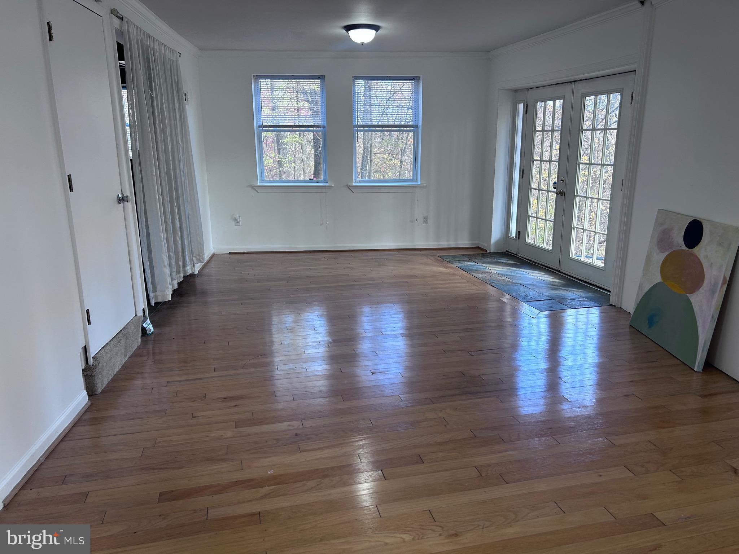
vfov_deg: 53.1
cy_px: 277
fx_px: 555
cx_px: 370
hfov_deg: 67.3
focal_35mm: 26
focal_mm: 5.7
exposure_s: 1/120
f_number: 1.5
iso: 80
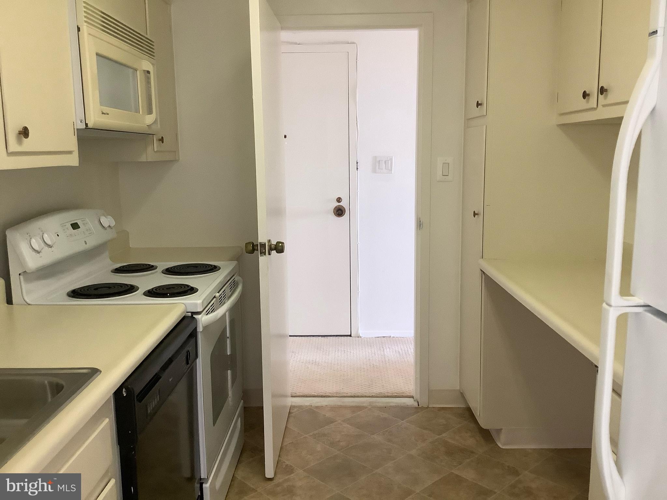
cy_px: 250
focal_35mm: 31
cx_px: 334
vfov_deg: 45.4
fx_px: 597
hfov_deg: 58.4
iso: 250
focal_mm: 3.3
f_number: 2.4
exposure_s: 1/60
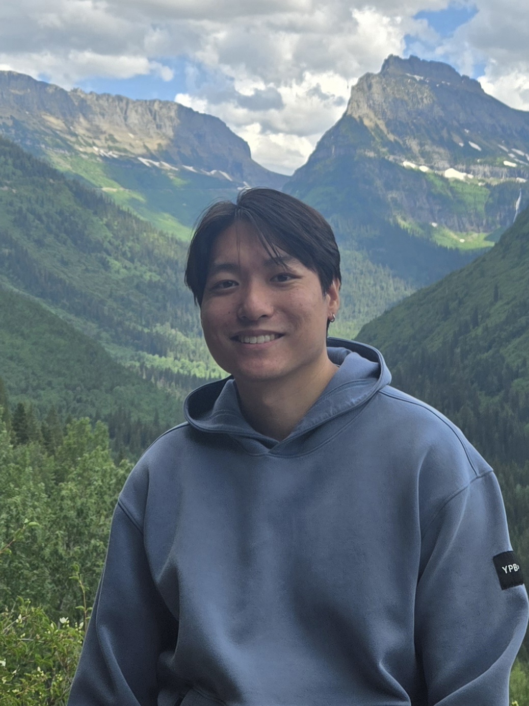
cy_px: 353
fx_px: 469
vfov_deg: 73.9
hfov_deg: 58.9
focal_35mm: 23
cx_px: 264
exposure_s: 1/1667
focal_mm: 5.4
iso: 25
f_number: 1.8
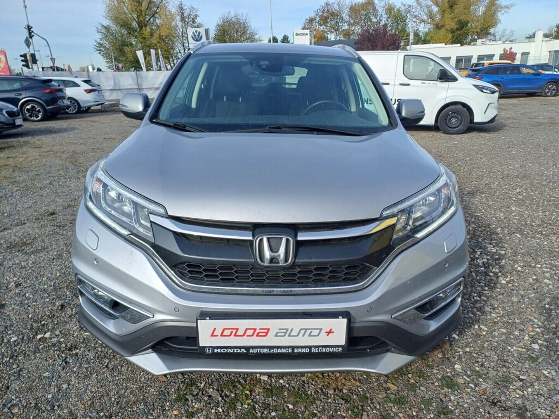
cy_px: 210
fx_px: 404
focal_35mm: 25
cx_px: 280
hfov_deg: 69.4
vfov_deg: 54.9
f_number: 1.8
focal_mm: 4.65
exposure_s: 1/962
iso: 50
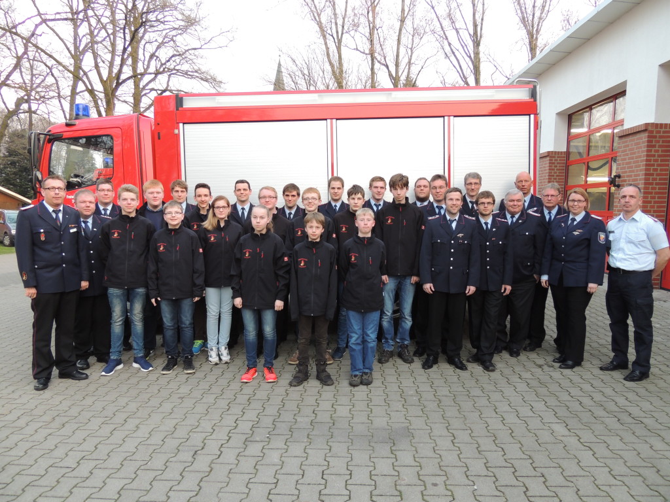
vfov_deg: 56.8
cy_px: 251
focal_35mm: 24
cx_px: 335
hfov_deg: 71.6
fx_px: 465
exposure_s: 1/30
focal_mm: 4.3
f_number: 3
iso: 180
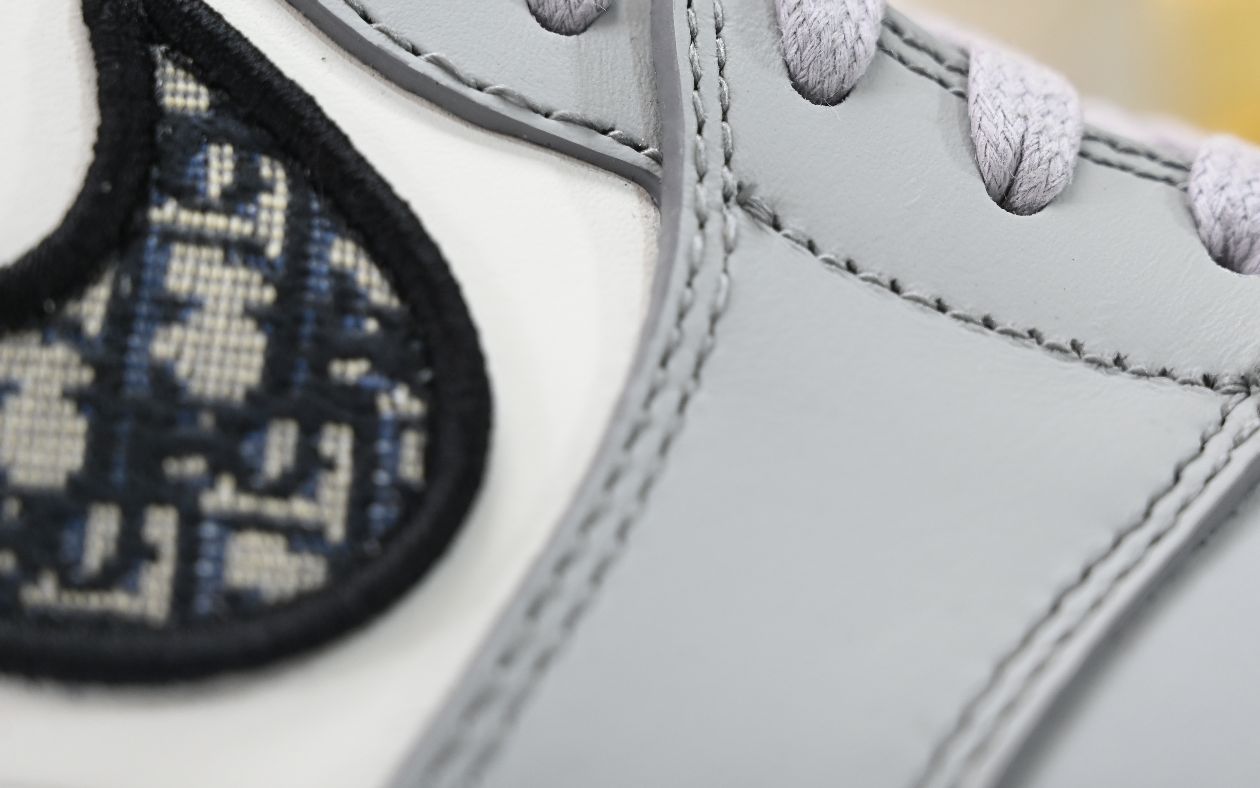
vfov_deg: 12.6
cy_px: 320
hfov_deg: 20.0
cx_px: 733
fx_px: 3571
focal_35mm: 104
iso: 640
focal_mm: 70
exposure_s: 1/60
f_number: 6.3
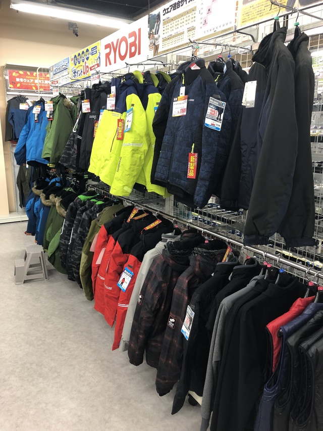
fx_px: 348
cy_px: 216
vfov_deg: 63.4
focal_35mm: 28
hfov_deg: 49.8
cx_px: 162
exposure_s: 1/33
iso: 40
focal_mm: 3.99
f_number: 1.8
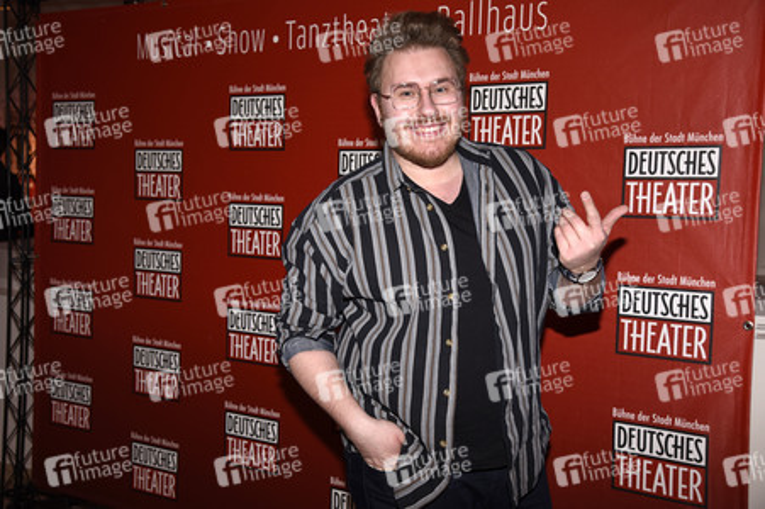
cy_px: 254
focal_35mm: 44
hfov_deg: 44.5
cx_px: 382
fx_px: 934
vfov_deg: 30.5
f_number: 6.3
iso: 640
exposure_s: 1/60
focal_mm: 44
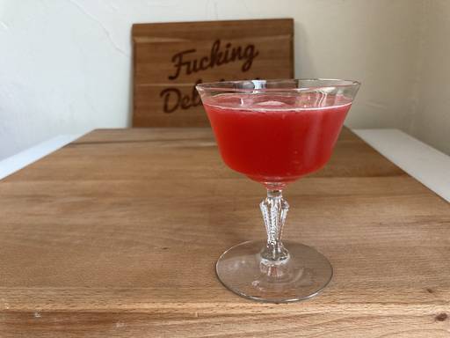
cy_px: 169
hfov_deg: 63.4
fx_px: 364
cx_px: 225
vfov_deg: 49.7
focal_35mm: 28
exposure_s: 1/60
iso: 100
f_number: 1.8
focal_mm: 3.99
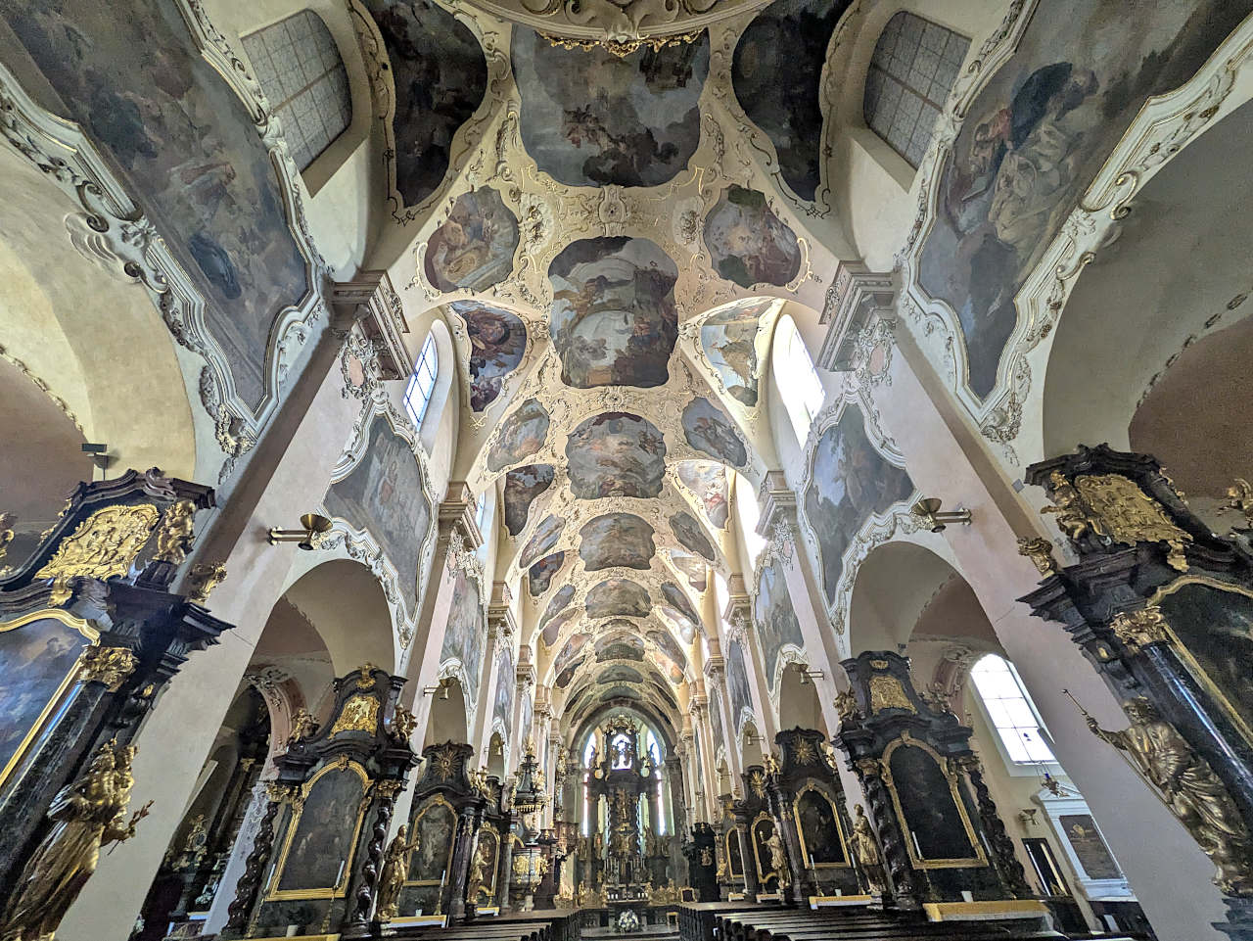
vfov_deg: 85.7
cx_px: 626
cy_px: 470
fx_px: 507
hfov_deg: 102.0
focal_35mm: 14
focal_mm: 1.83
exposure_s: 1/100
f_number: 2.2
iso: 268
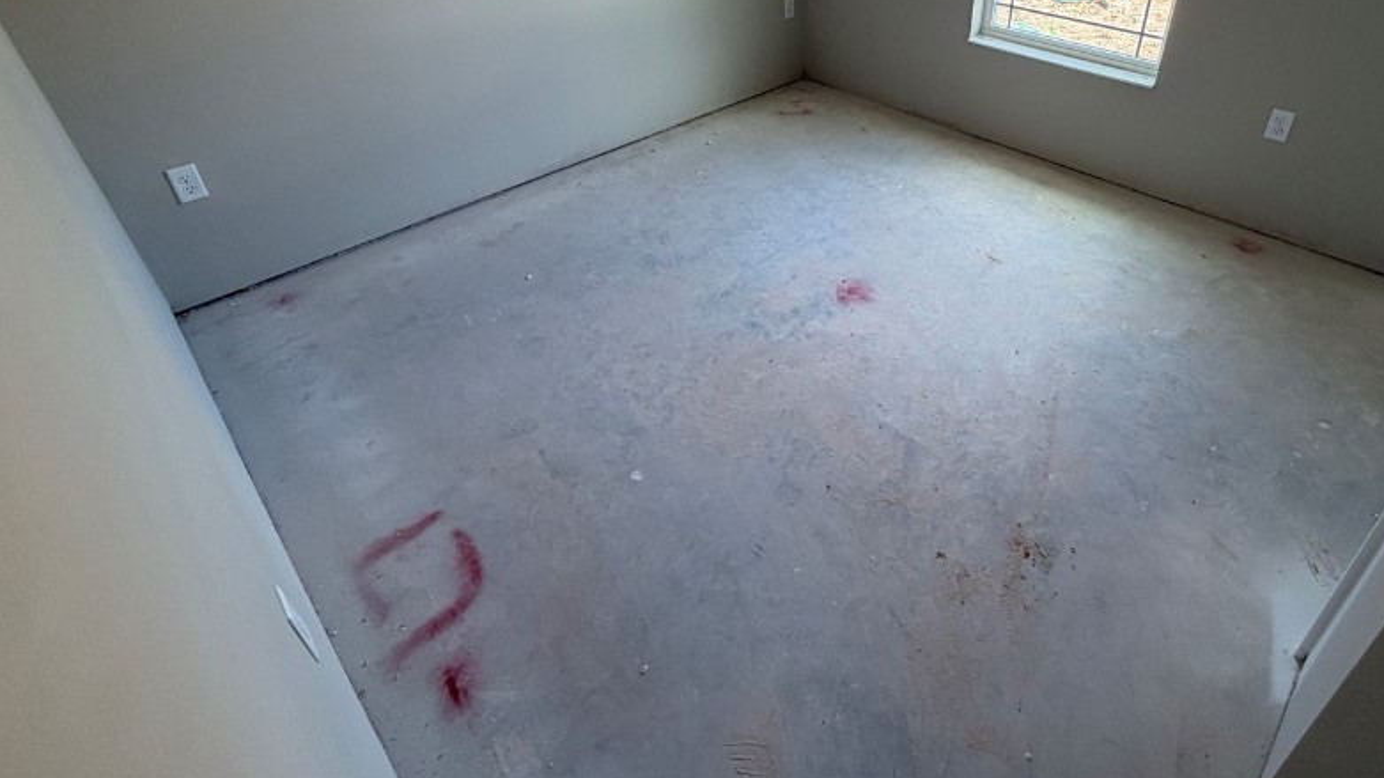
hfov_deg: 85.7
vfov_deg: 53.8
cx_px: 822
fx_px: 734
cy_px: 216
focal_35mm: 20
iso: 160
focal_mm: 2.22
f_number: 2.2
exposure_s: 1/121
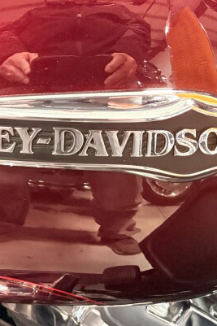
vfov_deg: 27.5
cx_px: -65
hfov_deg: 17.7
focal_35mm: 72
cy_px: 65
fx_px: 652
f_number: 1.6
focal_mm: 5.96
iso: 640
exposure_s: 1/38
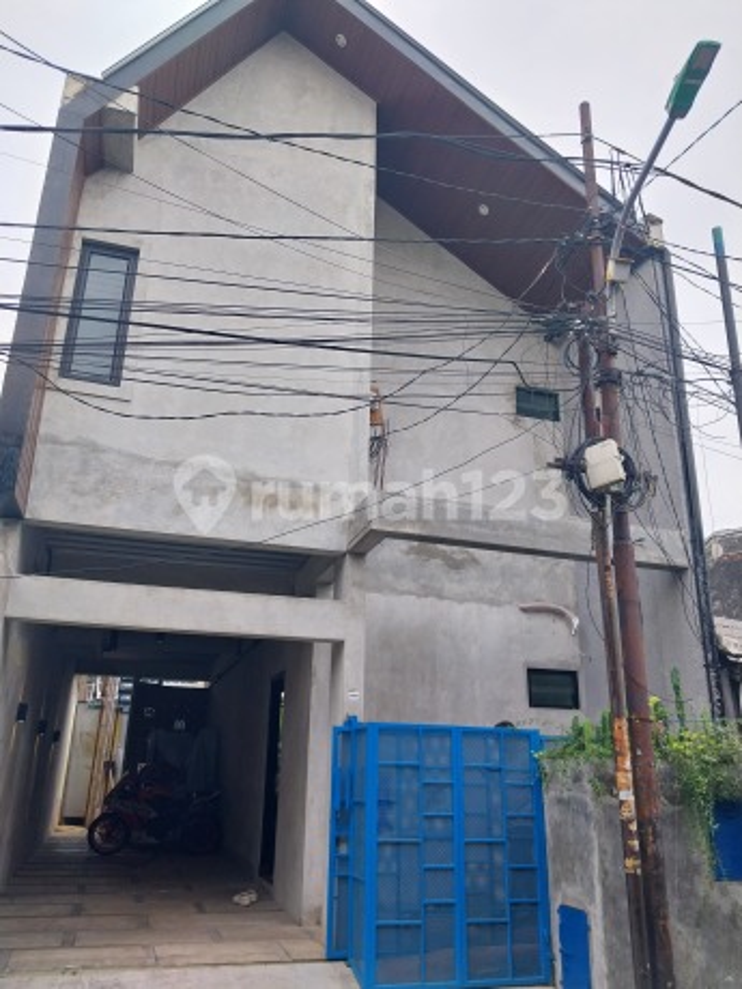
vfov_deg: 67.3
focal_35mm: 26
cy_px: 494
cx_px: 371
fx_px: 743
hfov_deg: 53.1
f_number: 1.8
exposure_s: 1/289
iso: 20
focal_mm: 4
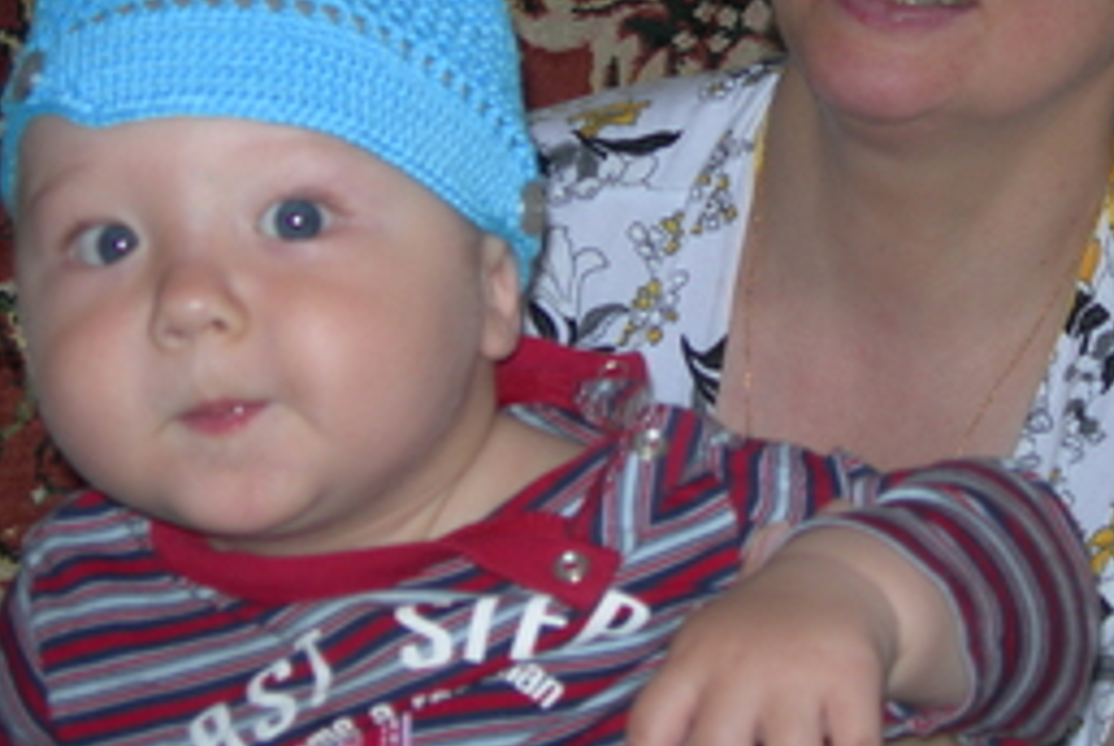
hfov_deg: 15.6
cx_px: 785
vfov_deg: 10.4
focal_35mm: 131
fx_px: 4058
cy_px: 87
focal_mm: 14.9
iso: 50
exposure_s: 1/60.1
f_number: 3.7
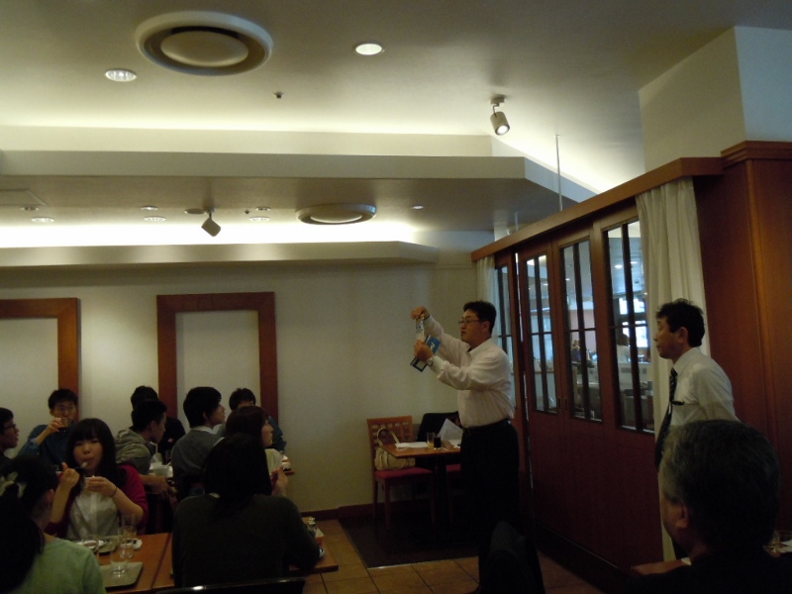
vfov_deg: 46.8
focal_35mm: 30
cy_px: 297
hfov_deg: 60.0
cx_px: 396
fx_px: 686
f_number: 3.5
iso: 400
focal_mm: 5.4
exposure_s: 1/60
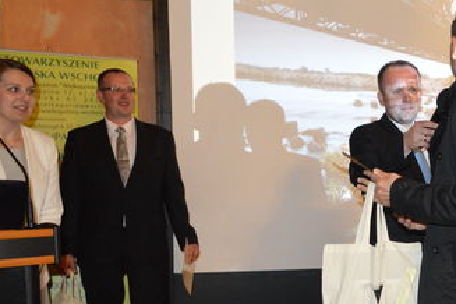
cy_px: 202
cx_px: 418
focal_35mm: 50
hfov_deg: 36.9
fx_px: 633
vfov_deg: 26.8
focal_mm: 18
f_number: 3.5
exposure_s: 1/60
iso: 2200
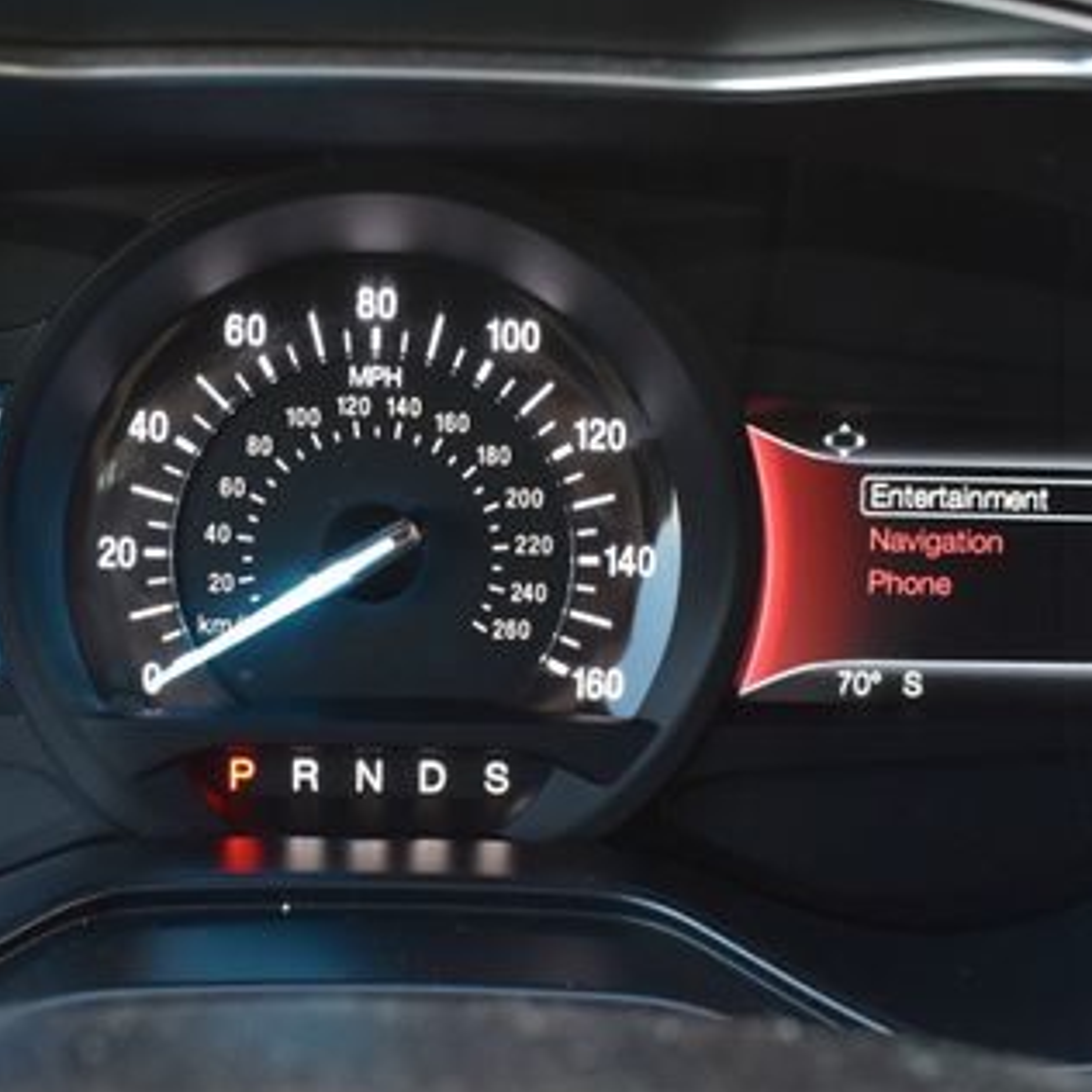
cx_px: 429
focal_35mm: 62
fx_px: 2213
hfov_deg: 27.7
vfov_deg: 27.6
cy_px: 677
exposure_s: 1/15
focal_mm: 24
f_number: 6.3
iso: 1000
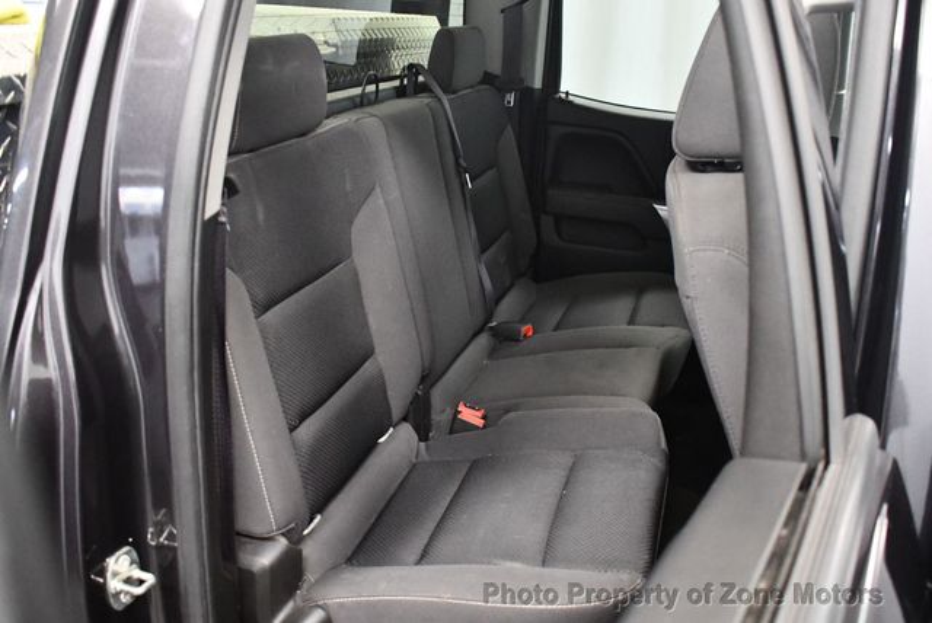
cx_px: 466
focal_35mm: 36
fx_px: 933
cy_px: 312
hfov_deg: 53.1
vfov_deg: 36.9
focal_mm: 18
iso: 4500
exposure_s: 1/60
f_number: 3.5
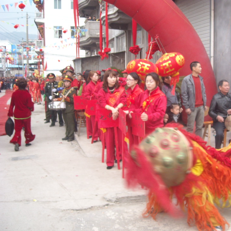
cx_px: 160
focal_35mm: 44
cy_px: 109
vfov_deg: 38.3
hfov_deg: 37.8
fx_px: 332
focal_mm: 5.7
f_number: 2.8
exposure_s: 1/60
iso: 87
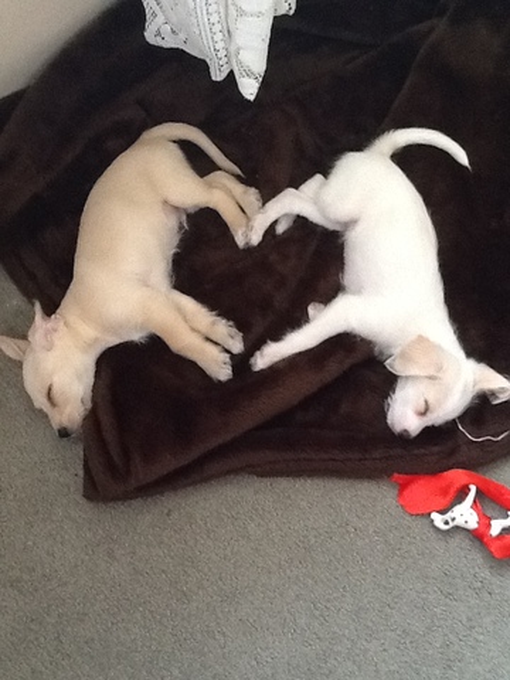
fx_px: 864
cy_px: 340
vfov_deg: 42.9
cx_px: 255
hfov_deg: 32.9
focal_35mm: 44
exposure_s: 1/30
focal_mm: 2.03
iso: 250
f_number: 2.4
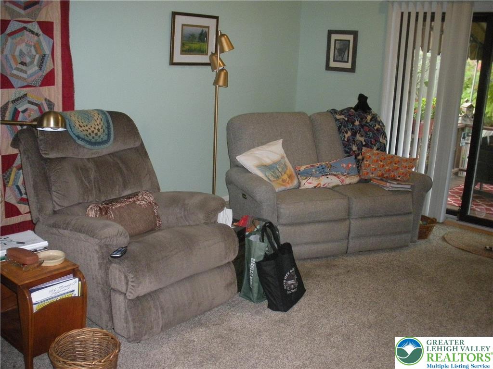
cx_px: 246
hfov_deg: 52.6
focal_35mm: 35
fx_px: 498
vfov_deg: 40.7
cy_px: 184
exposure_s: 1/60
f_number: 3.5
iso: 546
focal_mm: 6.3
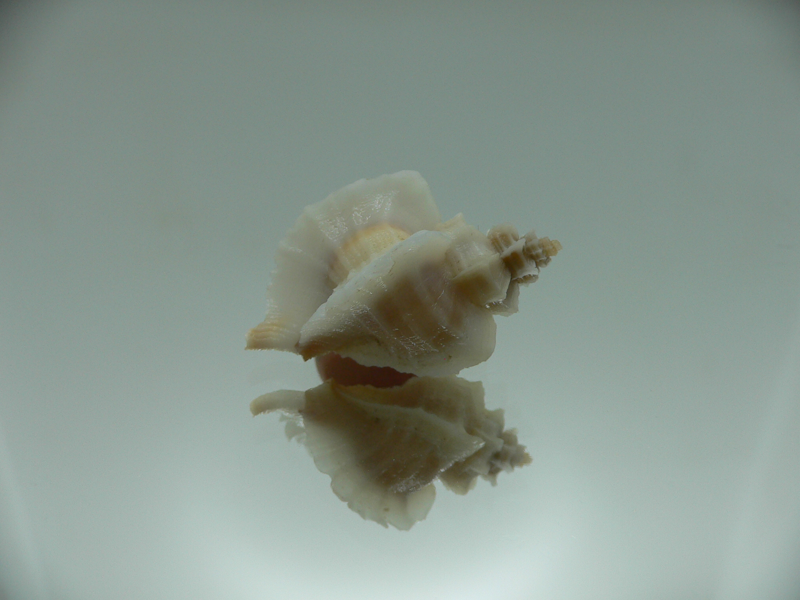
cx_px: 400
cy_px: 300
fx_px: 809
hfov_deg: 52.6
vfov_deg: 40.7
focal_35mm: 35
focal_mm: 4.6
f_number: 2.8
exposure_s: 1/100
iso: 80
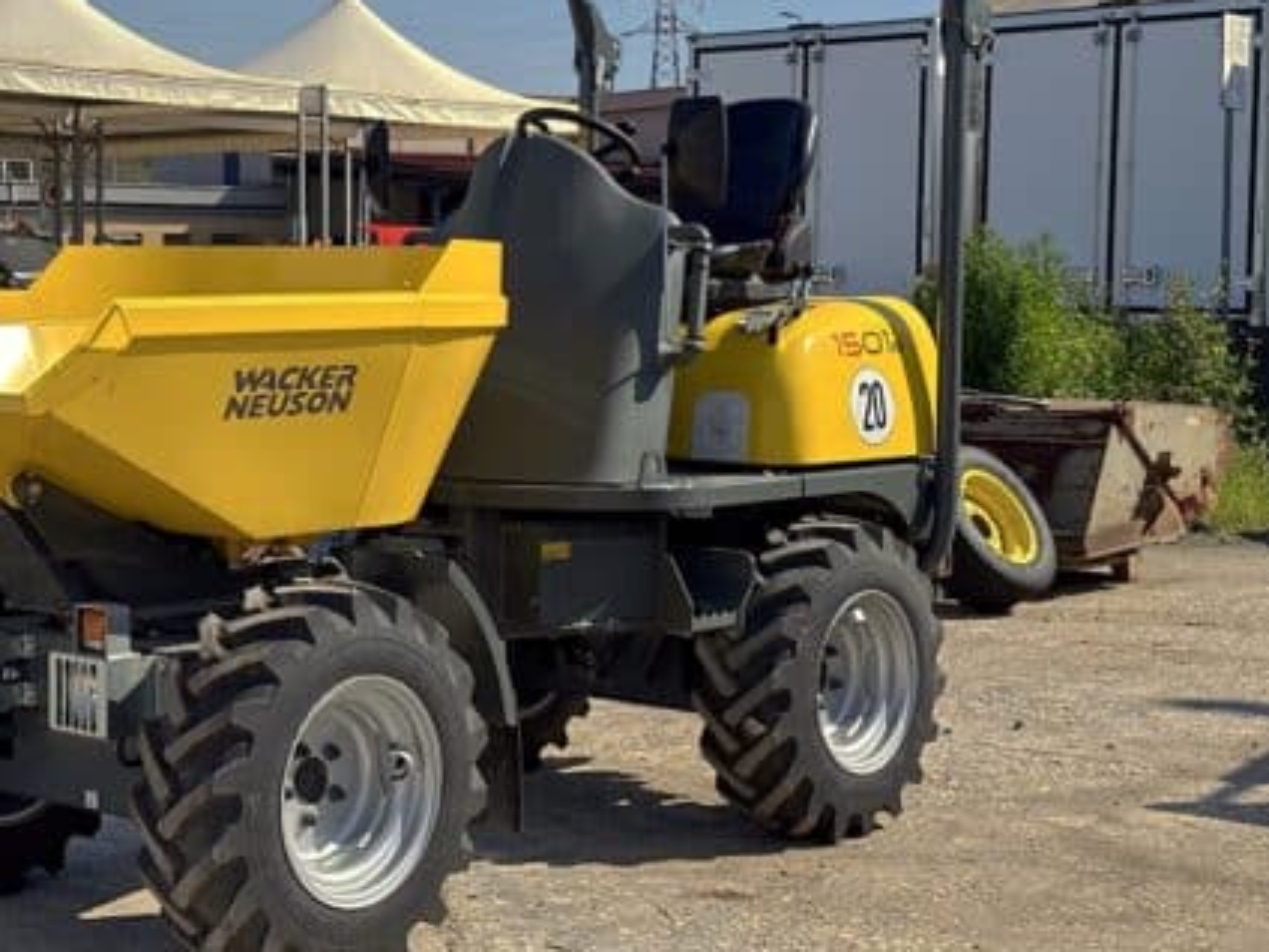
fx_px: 2493
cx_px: 416
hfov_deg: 28.4
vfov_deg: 21.6
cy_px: 356
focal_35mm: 68
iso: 64
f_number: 1.78
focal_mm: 6.86
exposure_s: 1/5263
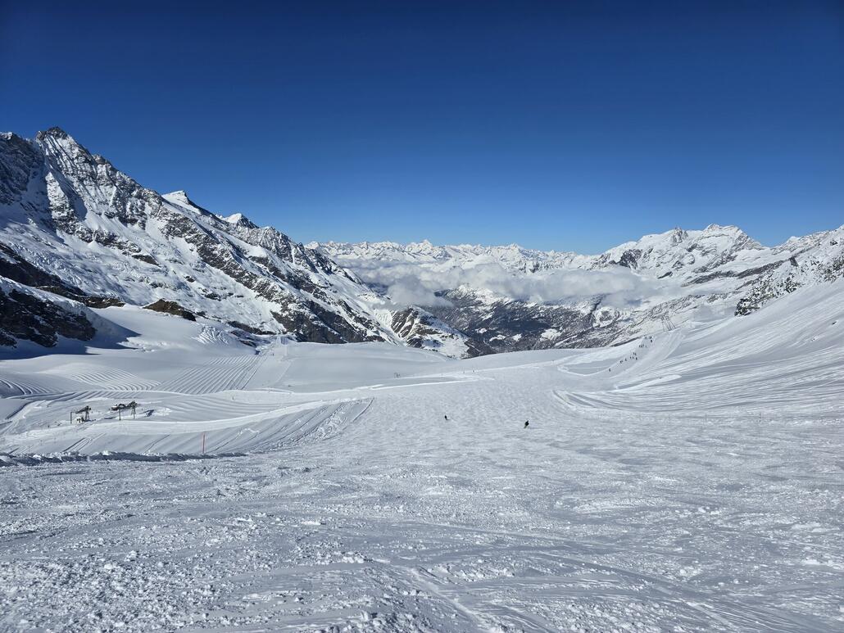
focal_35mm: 23
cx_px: 422
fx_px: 561
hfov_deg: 73.9
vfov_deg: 58.9
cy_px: 316
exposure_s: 1/2767
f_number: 1.7
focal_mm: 6.3
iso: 12
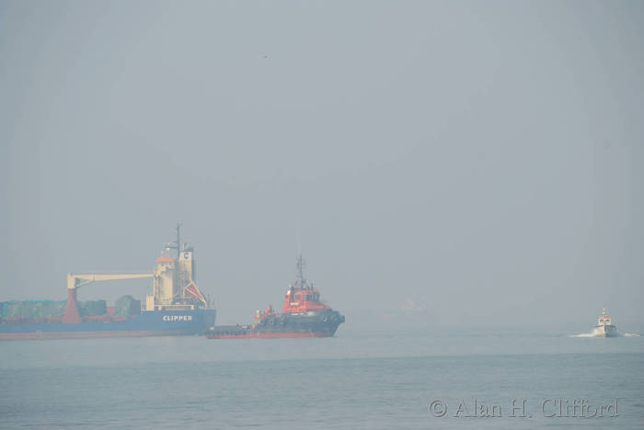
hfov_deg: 6.9
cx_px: 322
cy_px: 215
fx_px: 5371
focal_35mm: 300
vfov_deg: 4.6
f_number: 8
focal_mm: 200
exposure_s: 1/320
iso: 100
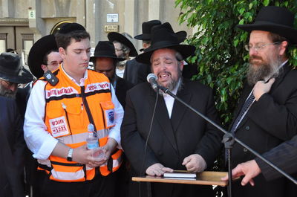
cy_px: 98
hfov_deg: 45.0
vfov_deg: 30.7
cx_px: 148
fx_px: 358
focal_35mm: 44
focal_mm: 29
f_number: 7.1
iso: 400
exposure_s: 1/200
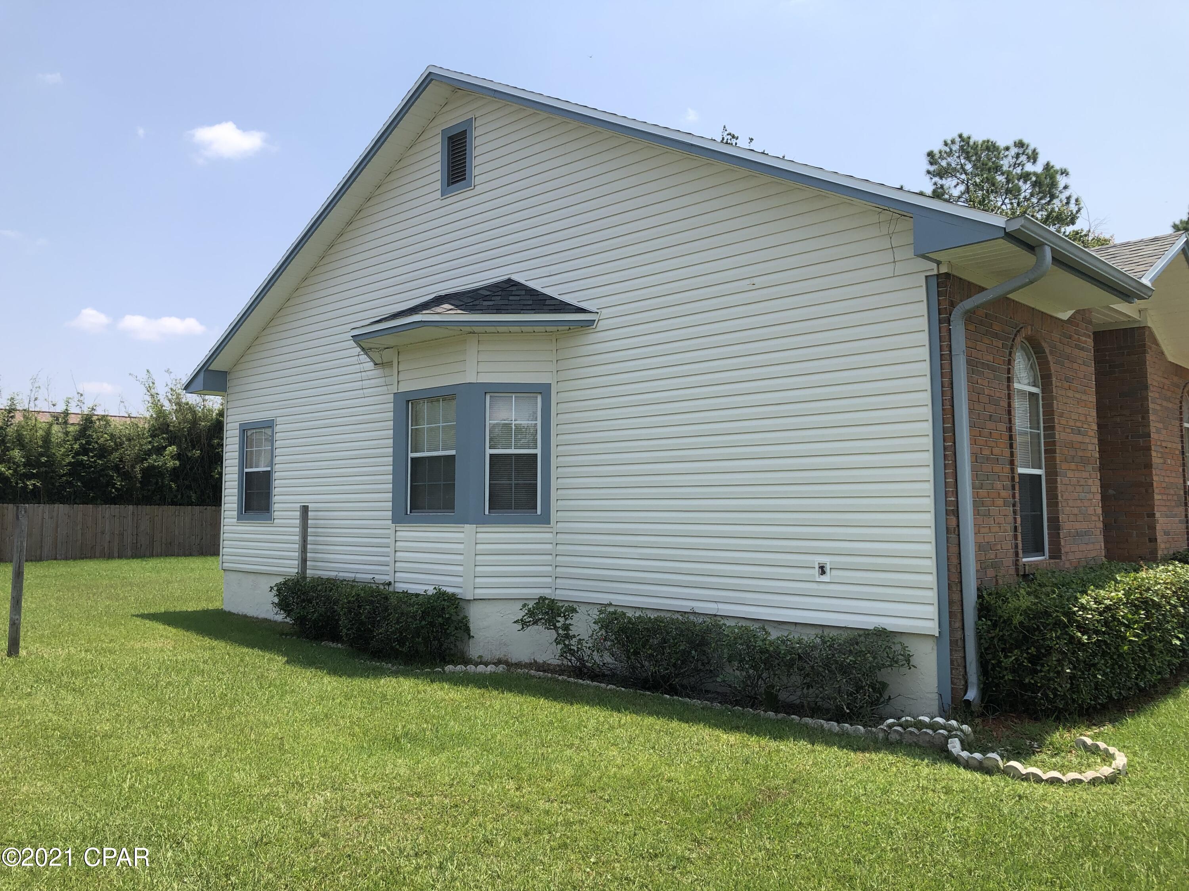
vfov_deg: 49.7
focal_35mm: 28
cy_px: 446
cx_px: 594
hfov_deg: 63.4
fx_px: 962
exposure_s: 1/1715
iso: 20
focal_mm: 3.99
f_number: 1.8
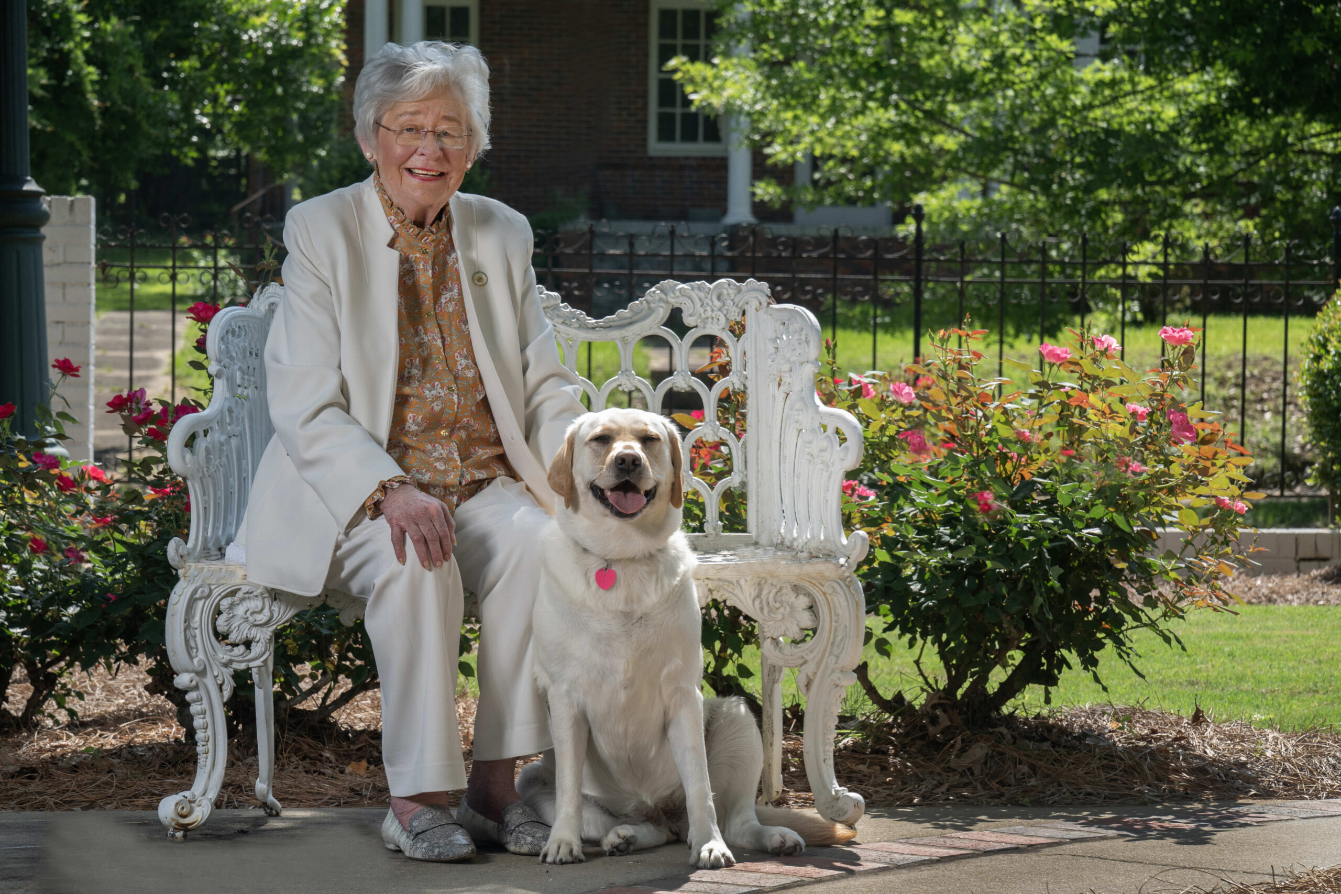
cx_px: 670
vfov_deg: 11.1
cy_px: 447
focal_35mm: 123
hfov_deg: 16.7
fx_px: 4582
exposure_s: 1/200
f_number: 11
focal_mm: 123
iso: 640
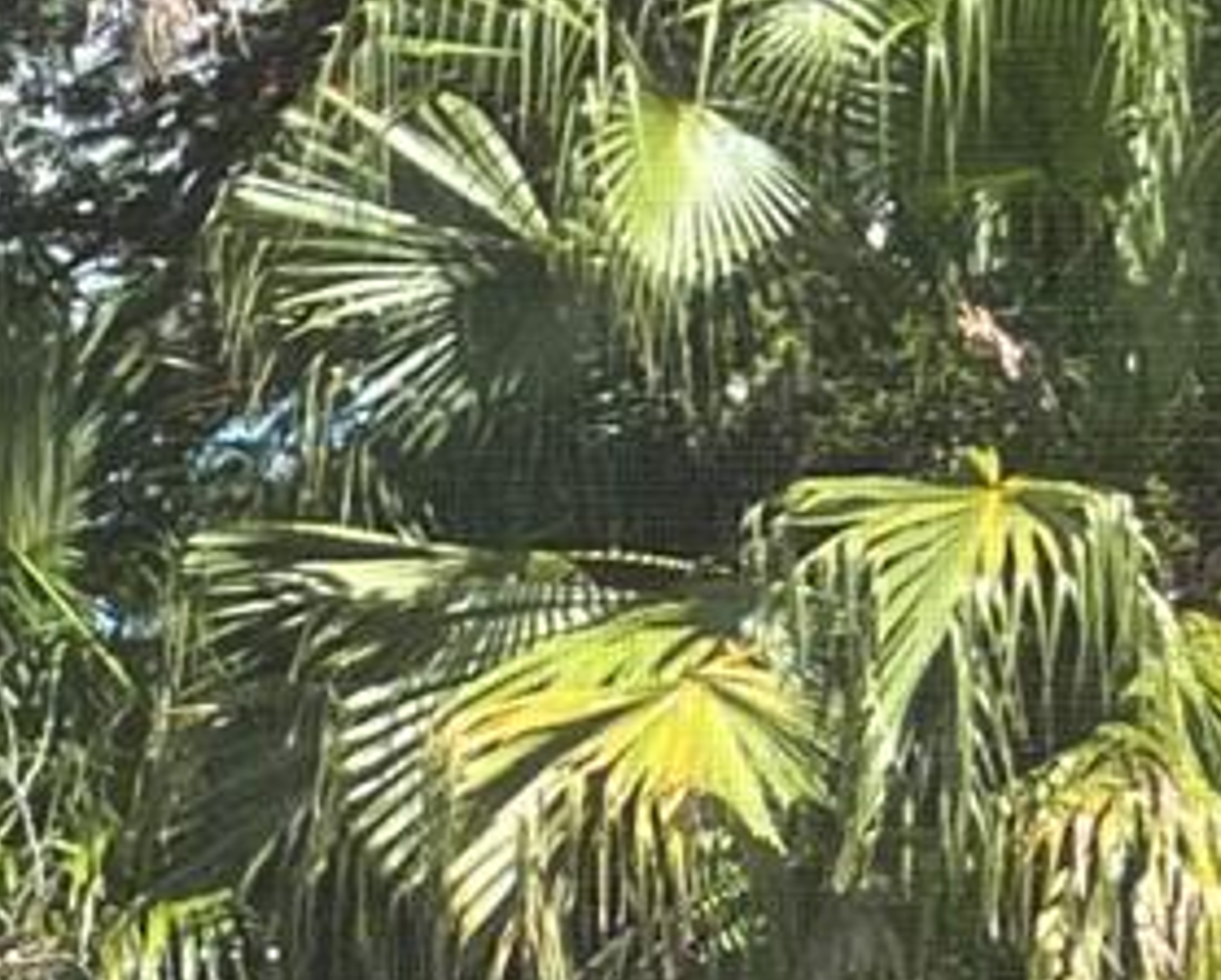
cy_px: 1566
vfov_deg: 8.1
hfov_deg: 9.3
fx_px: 6731
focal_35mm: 186
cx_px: -1702
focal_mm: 5.7
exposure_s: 1/2123
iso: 50
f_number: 1.5
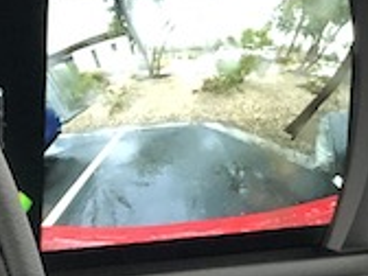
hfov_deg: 6.9
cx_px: -460
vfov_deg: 5.4
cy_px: 488
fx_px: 2892
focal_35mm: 272
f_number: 2.8
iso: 250
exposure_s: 1/34
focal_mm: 6.6
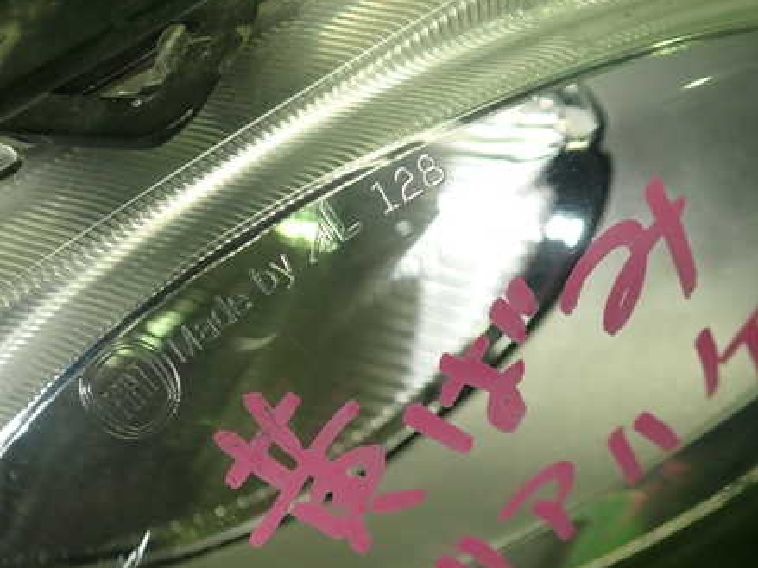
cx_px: 242
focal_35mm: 41
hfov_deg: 45.0
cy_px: 228
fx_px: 898
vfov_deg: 35.0
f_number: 2.3
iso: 160
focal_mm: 5.4
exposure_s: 1/60
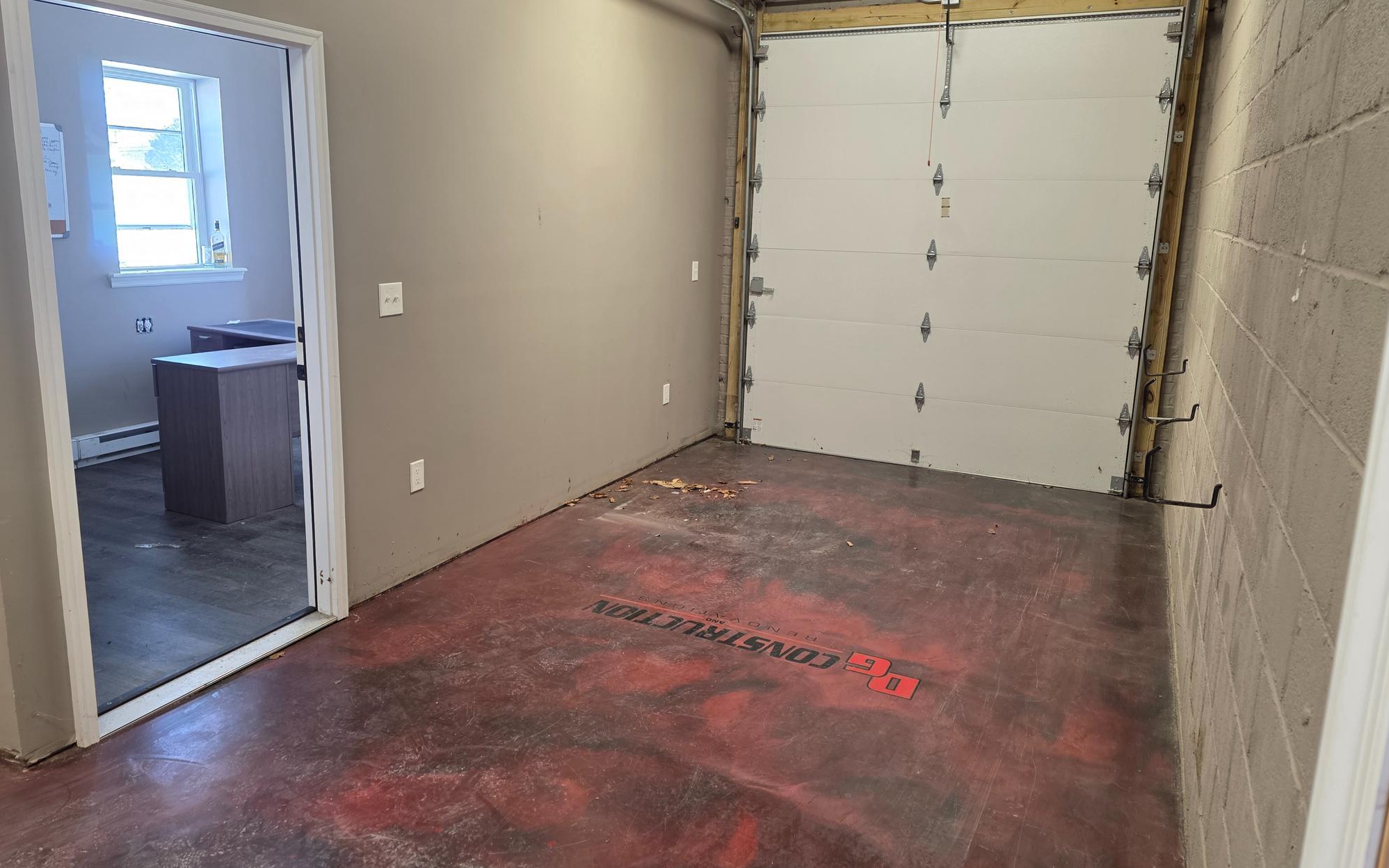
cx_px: 702
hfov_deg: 72.5
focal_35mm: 25
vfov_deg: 49.3
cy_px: 410
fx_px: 946
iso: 125
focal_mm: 6.3
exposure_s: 1/120
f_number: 1.7
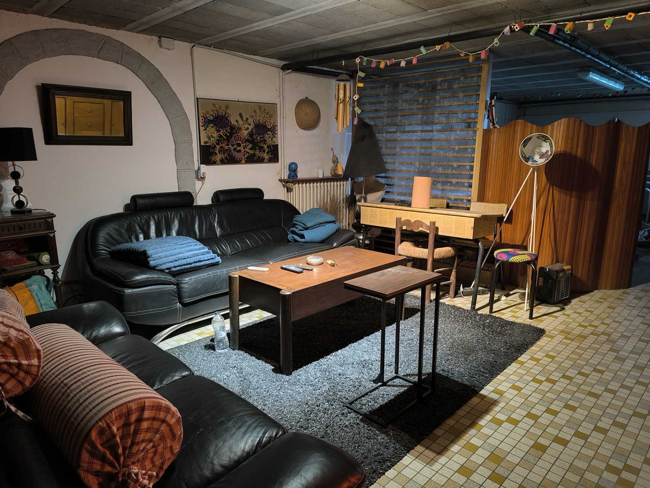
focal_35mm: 23
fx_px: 432
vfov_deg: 58.9
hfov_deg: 73.9
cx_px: 325
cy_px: 244
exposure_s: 1/14.3
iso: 4000
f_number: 1.65
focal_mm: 6.14
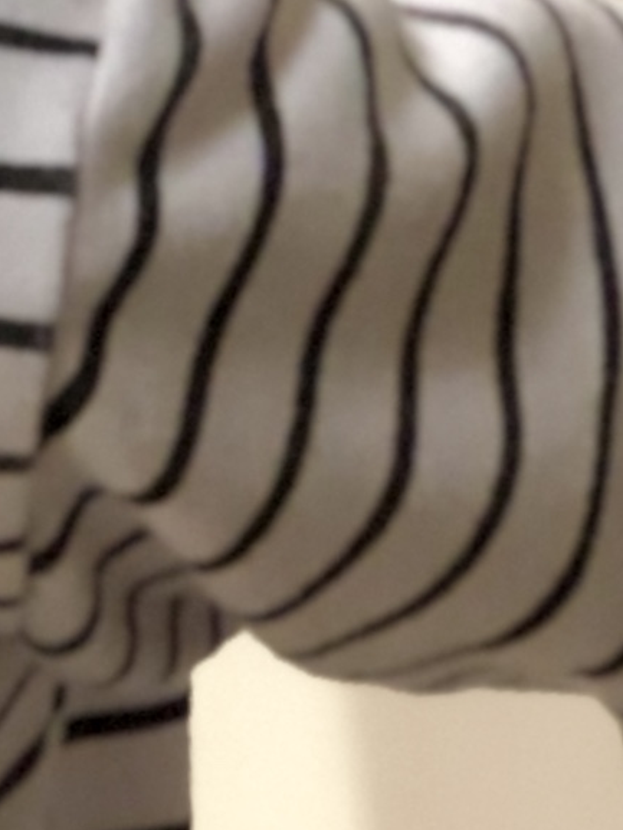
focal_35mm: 325
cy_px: -505
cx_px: -1154
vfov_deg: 6.0
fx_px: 7796
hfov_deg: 4.4
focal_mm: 6
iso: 125
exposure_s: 1/24
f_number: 2.4
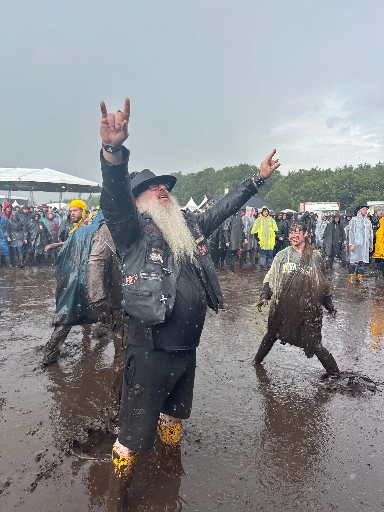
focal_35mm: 24
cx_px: 192
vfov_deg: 71.6
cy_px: 256
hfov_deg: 56.8
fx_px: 355
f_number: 1.78
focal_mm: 6.86
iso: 80
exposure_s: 1/1072
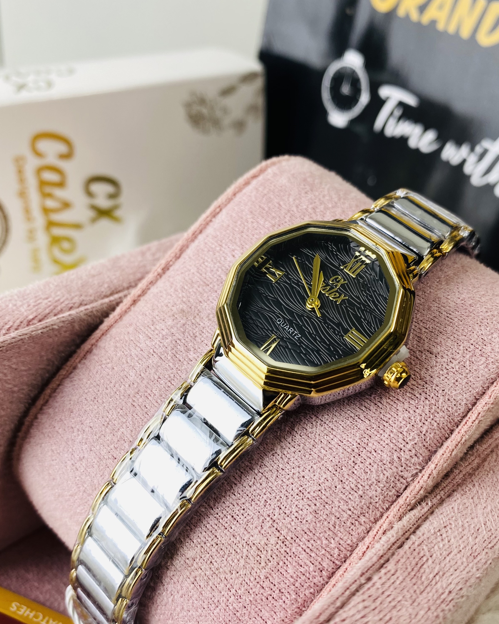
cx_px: 258
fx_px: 609
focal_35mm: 33
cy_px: 364
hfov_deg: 44.5
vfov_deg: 53.9
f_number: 1.8
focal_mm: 4.25
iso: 40
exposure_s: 1/100
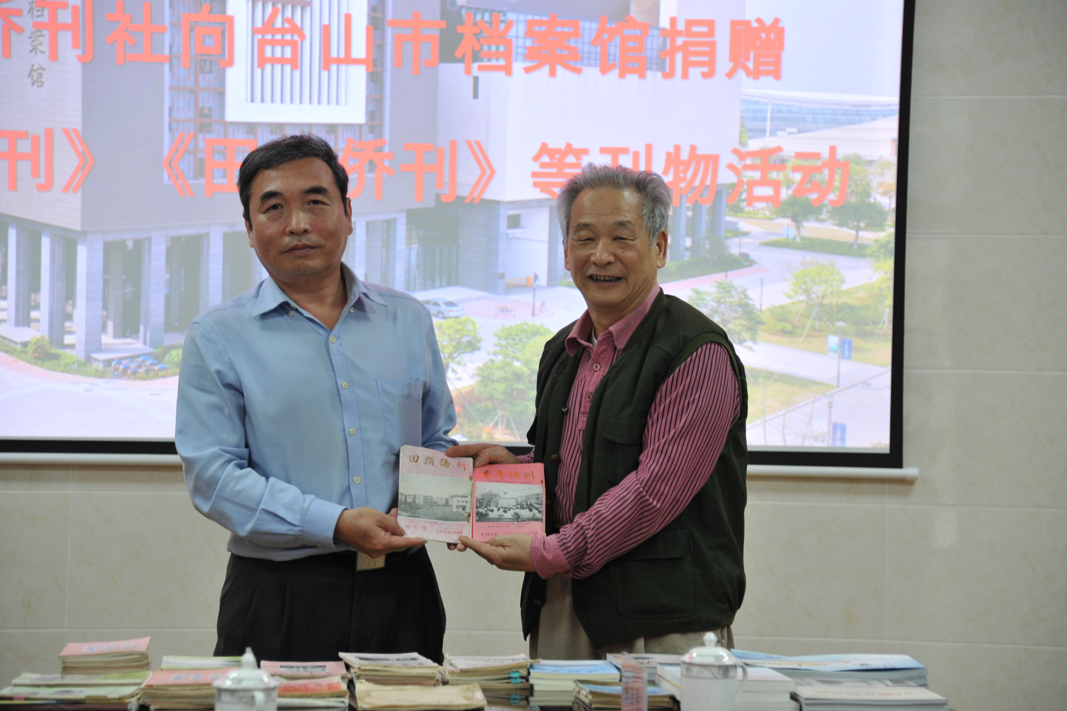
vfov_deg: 10.9
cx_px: 534
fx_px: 3734
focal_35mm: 126
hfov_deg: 16.3
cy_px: 356
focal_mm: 125
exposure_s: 1/50
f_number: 5.6
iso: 1100
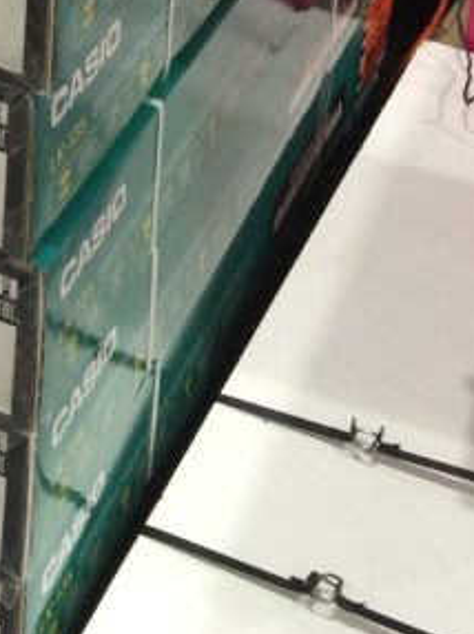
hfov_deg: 13.3
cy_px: -437
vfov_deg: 16.4
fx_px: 1902
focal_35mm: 104
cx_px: -275
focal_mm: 4.15
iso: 80
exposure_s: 1/33
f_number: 2.2
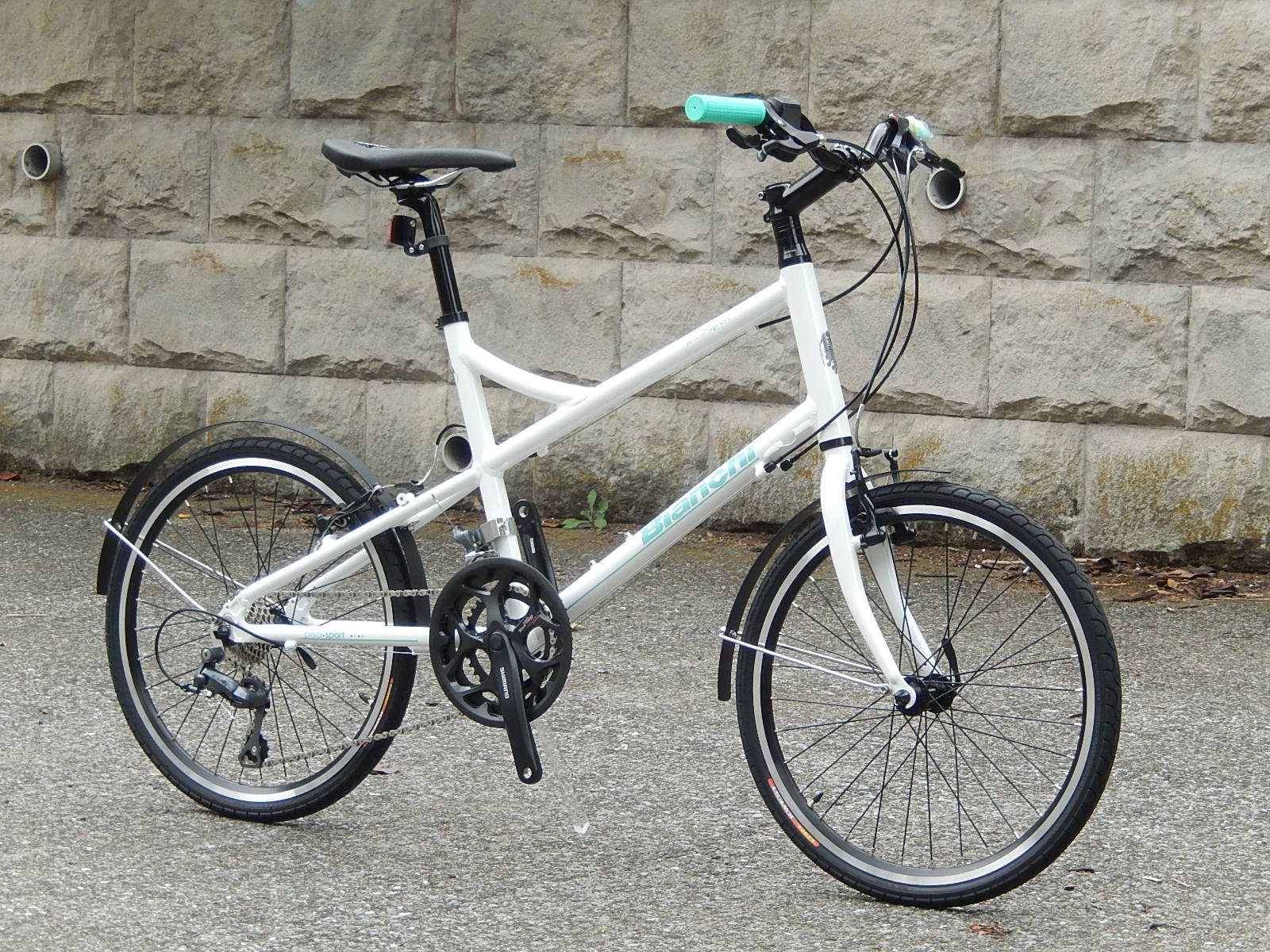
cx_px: 635
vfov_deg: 12.7
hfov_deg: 16.8
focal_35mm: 117
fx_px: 4293
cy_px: 476
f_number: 5.5
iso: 400
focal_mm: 21
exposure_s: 1/160
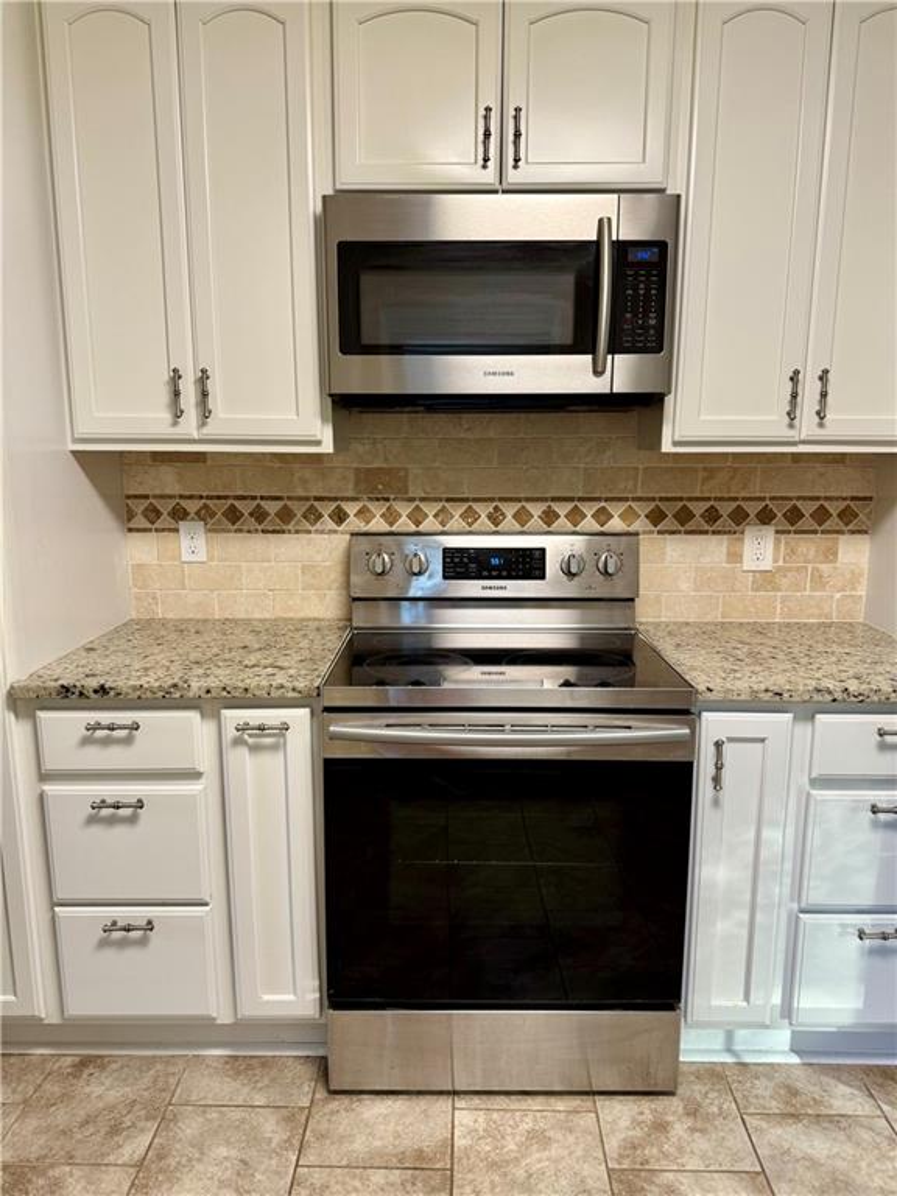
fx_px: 829
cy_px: 598
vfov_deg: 71.6
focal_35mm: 24
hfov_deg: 56.8
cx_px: 448
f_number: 1.78
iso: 125
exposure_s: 1/60
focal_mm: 6.76
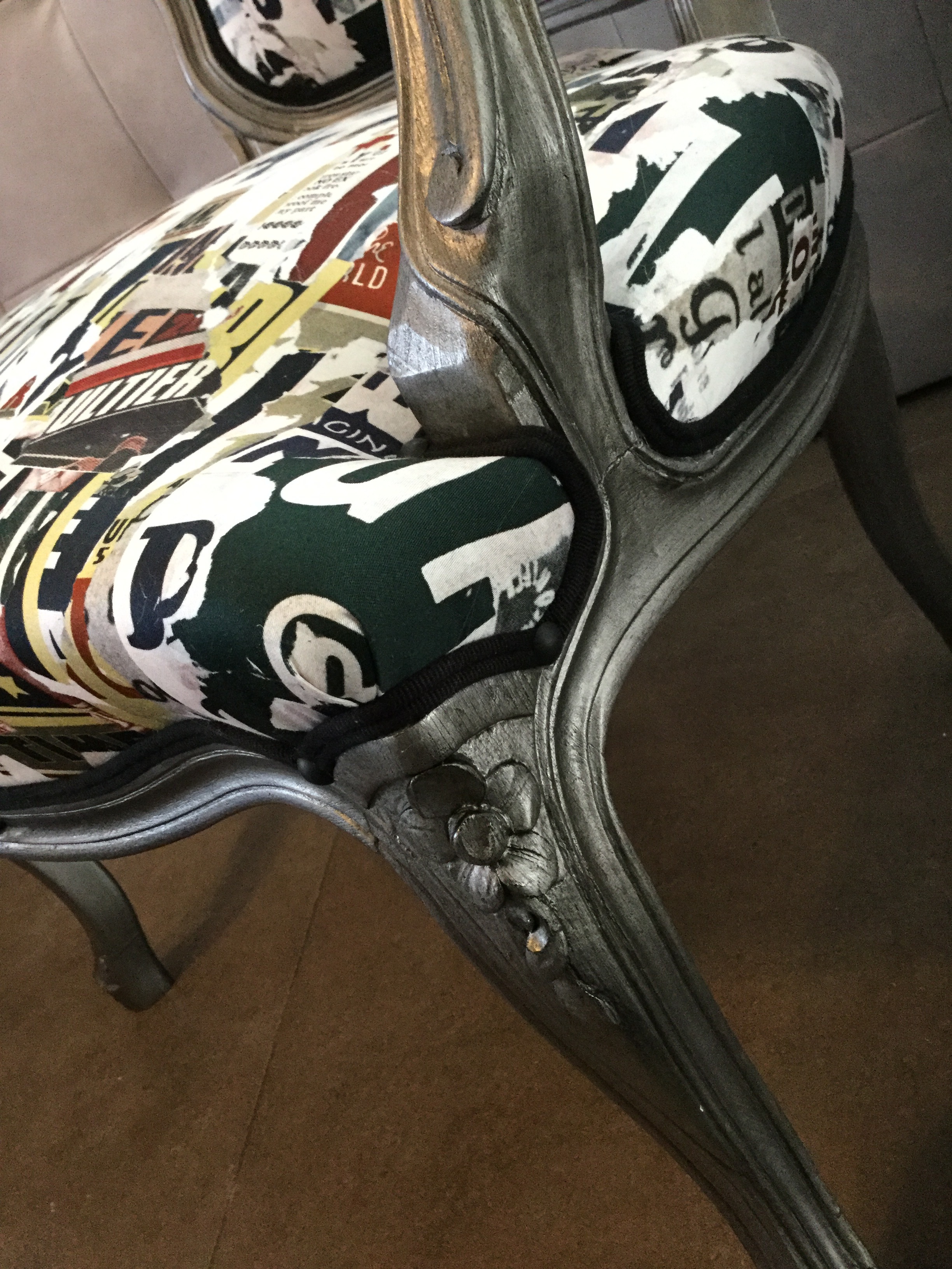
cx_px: 476
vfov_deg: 58.4
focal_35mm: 31
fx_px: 1137
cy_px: 634
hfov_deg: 45.4
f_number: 2.4
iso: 250
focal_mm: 3.3
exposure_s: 1/33
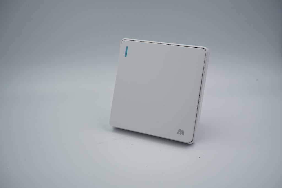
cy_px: 94
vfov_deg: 33.4
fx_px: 313
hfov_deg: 48.5
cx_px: 141
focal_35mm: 40
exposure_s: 1/60
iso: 160
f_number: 11
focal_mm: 40
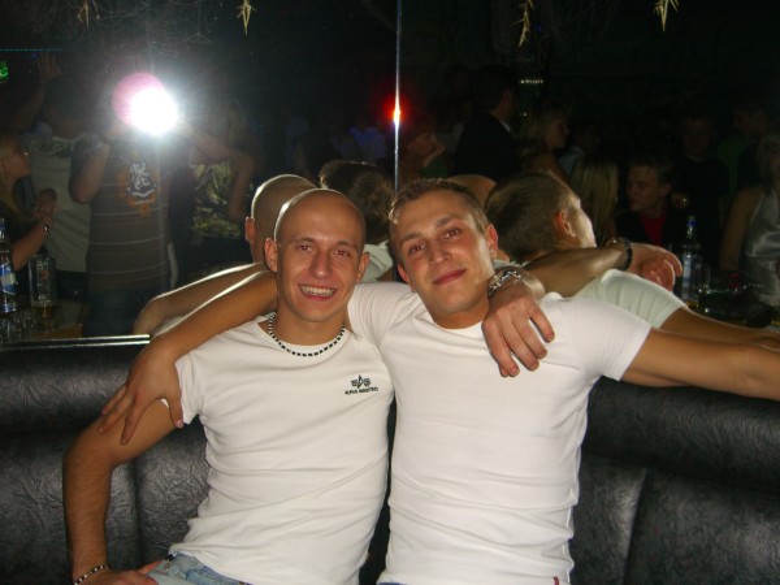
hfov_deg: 49.0
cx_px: 390
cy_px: 292
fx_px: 856
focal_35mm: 38
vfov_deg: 37.7
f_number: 2.8
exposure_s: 1/60
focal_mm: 7.9
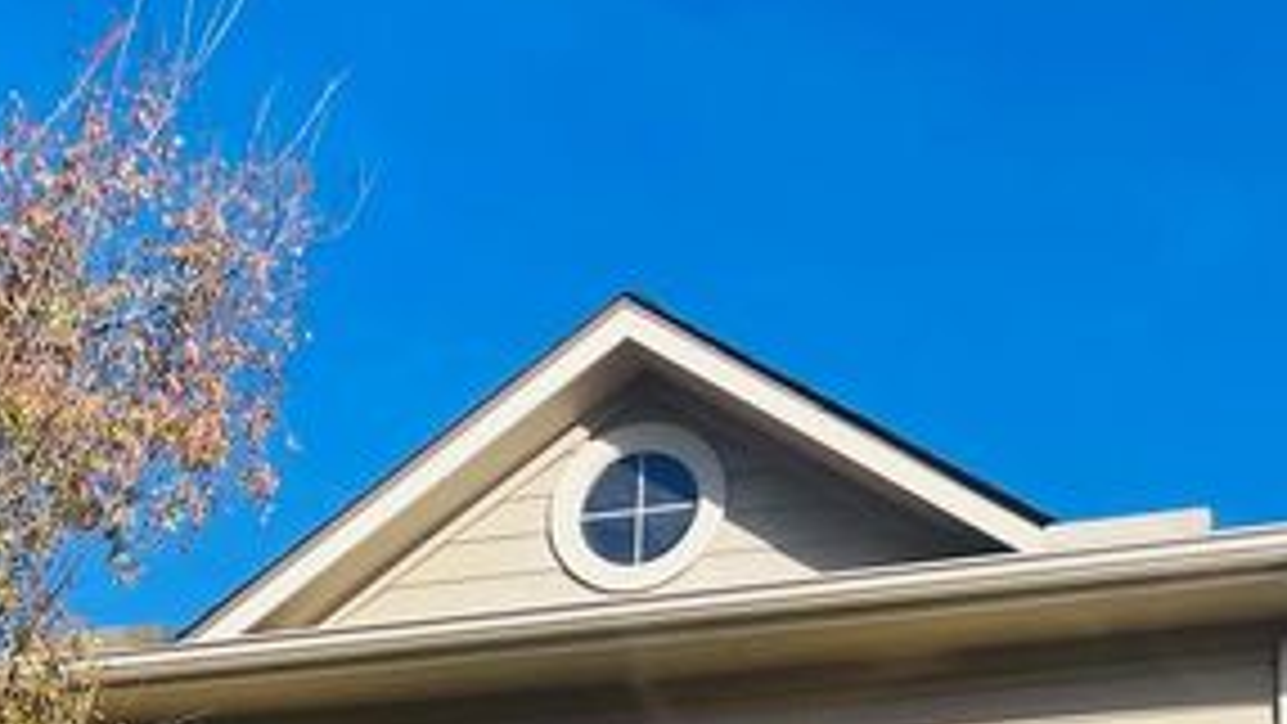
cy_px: 1333
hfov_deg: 31.8
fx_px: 2253
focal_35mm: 66
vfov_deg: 15.5
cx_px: 760
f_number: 1.6
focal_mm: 4.2
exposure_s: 1/3861
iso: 32
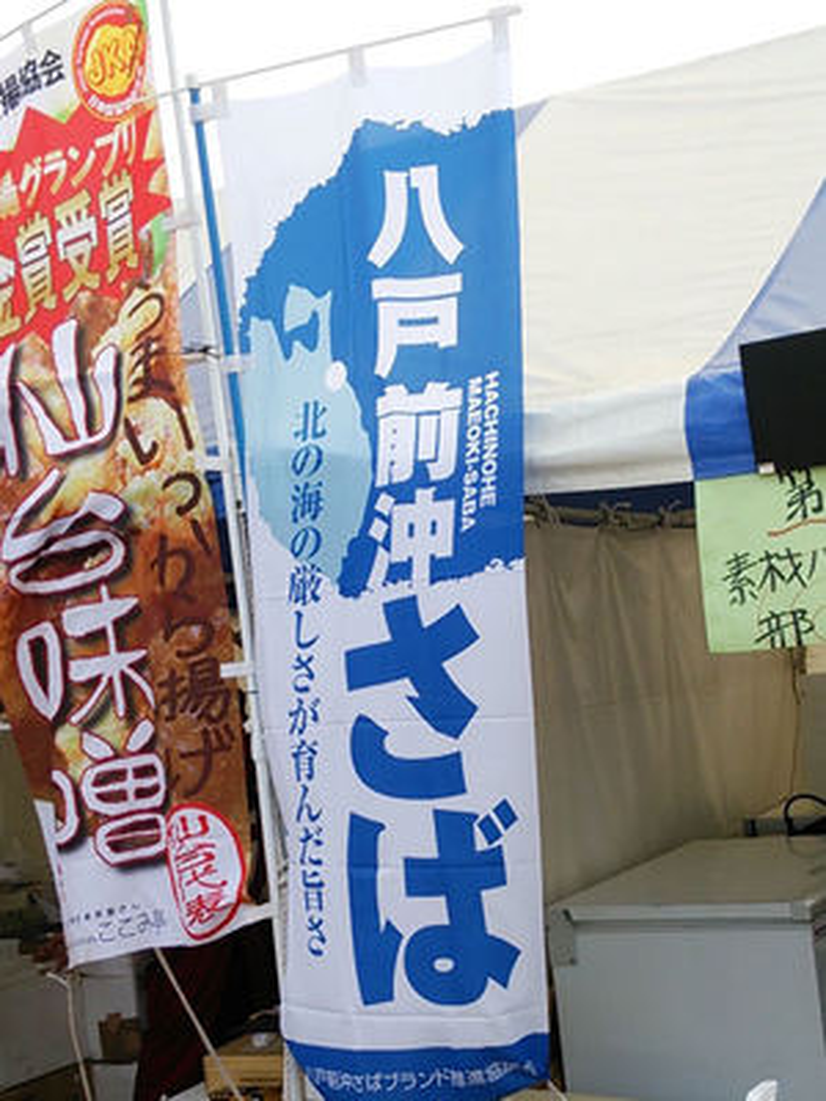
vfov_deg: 60.0
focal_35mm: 30
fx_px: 954
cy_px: 550
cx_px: 413
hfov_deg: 46.8
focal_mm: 4.06
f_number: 1.94
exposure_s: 1/371
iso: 40
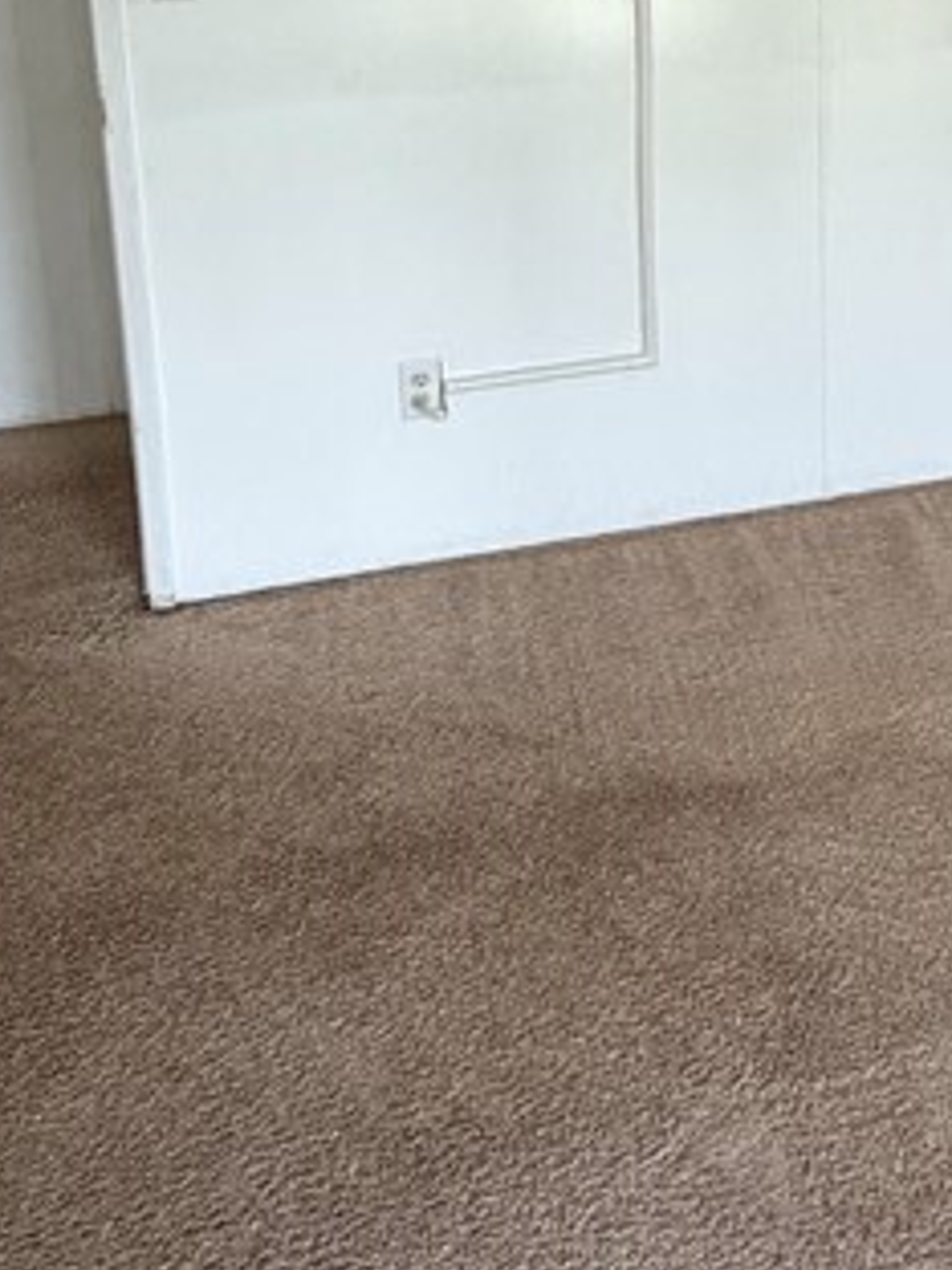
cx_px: 919
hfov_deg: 29.7
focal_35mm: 46
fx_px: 1687
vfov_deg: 37.4
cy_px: 37
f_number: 2.2
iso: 320
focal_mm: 2.22
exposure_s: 1/121
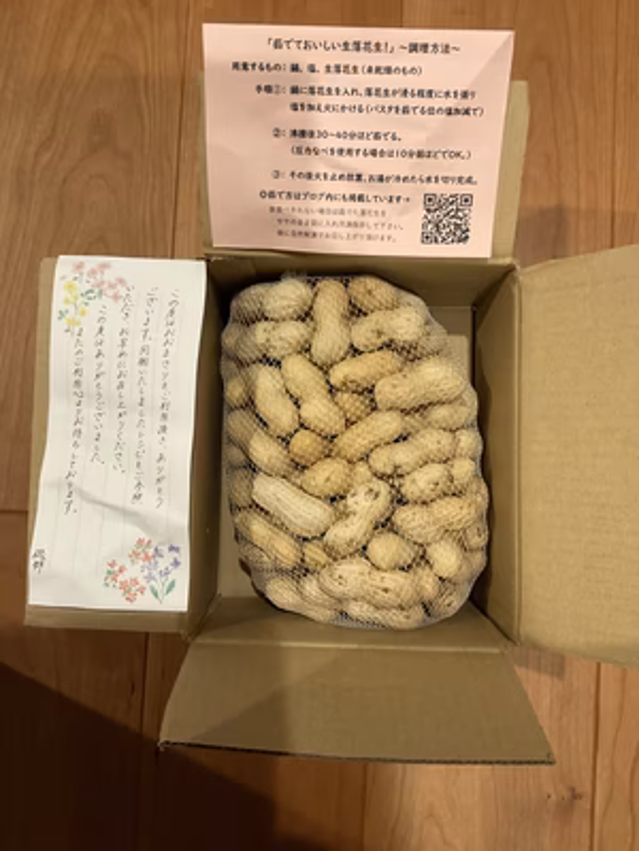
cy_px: 426
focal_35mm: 29
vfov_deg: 61.7
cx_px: 320
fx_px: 714
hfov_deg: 48.2
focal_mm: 3
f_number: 1.8
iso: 250
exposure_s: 1/60
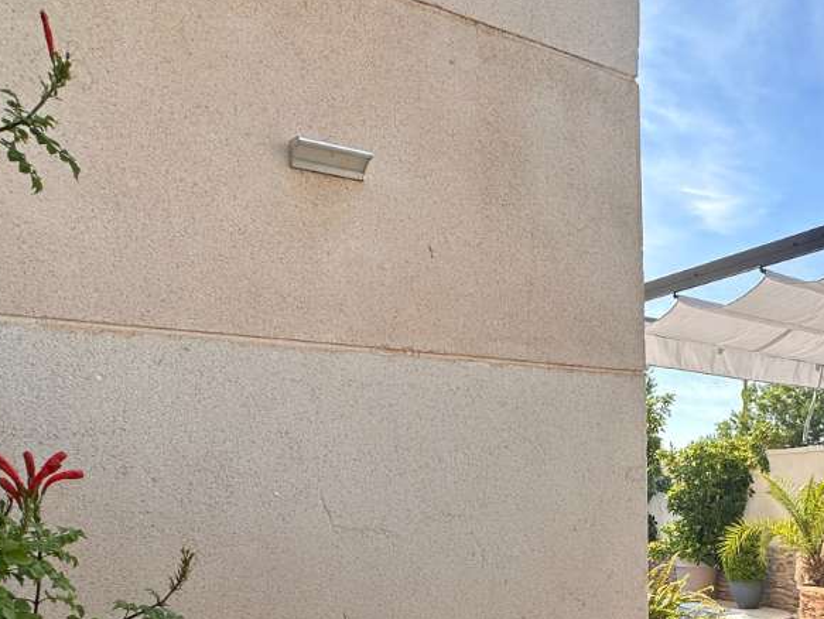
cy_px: 560
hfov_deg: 48.5
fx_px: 857
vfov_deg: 37.1
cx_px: 654
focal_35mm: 36
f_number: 2.2
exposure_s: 1/875
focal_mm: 2.22
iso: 50
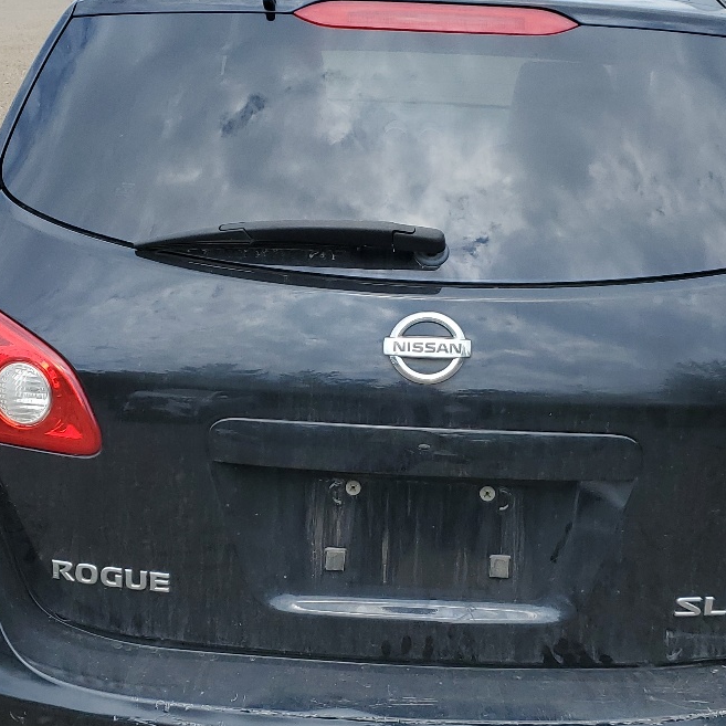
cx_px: 409
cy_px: 393
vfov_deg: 30.5
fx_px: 1329
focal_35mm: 56
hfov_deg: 30.5
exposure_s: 1/2000
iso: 50
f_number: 1.5
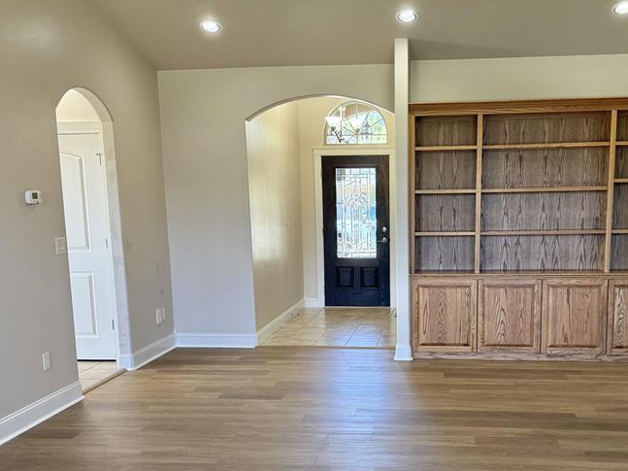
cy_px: 307
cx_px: 380
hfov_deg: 48.7
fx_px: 689
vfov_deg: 37.4
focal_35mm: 38
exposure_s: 1/130
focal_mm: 6.76
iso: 200
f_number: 1.78
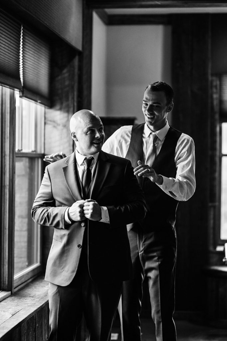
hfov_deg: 16.1
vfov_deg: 23.9
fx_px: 804
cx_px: 114
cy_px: 170
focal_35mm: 85
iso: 640
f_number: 1.8
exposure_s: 1/320
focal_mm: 85
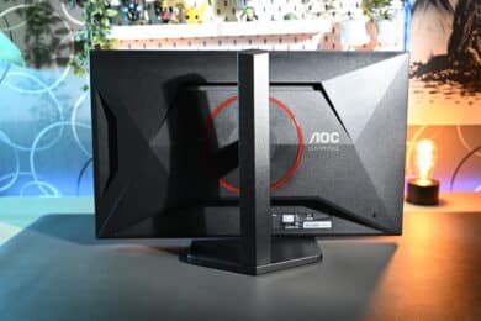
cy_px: 160
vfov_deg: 36.9
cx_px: 240
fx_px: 481
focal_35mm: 36
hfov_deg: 53.1
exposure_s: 1/40
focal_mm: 36
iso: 500
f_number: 3.5
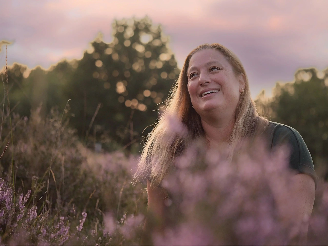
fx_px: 1137
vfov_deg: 12.3
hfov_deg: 16.4
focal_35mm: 120
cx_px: 164
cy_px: 123
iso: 500
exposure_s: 1/80
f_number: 2.8
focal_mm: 60
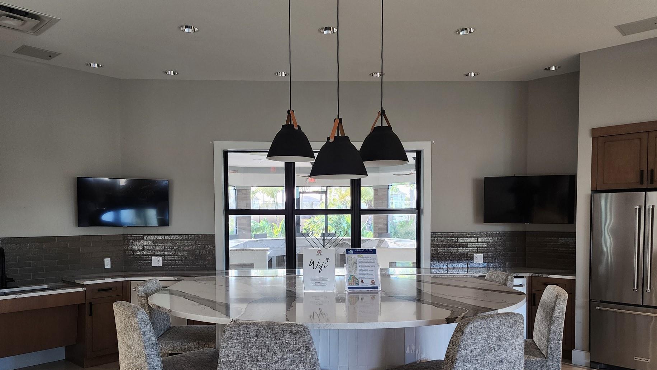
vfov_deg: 41.0
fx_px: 488
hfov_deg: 67.9
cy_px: 247
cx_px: 322
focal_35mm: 28
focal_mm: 6.4
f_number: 1.8
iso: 200
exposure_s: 1/120
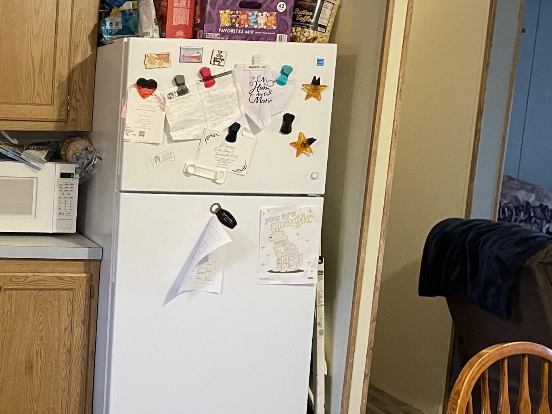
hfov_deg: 30.9
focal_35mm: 57
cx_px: -20
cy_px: 230
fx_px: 909
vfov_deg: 25.6
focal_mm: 4.2
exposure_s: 1/60
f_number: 1.6
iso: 400
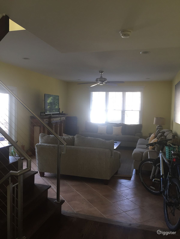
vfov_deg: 61.7
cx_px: 90
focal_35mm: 29
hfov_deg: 48.2
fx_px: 201
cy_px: 120
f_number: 2.2
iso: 40
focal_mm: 4.15
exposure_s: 1/30
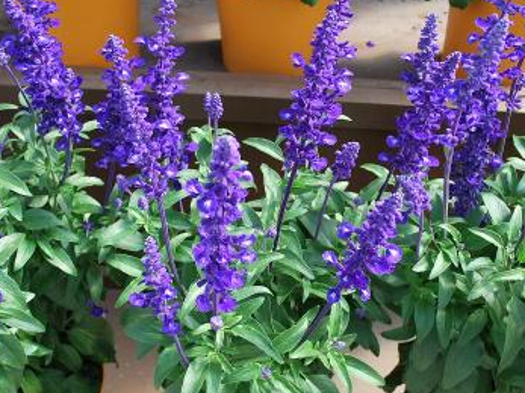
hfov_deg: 46.8
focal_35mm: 40
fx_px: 606
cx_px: 262
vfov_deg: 35.9
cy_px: 195
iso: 180
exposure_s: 1/60
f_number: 8
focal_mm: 24
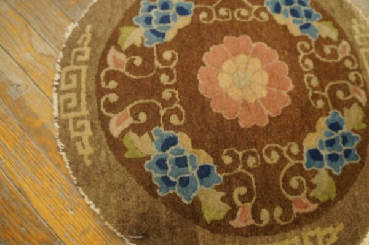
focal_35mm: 27
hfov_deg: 67.4
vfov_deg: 47.9
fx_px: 277
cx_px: 184
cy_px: 122
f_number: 4
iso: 1250
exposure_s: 1/60
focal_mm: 18
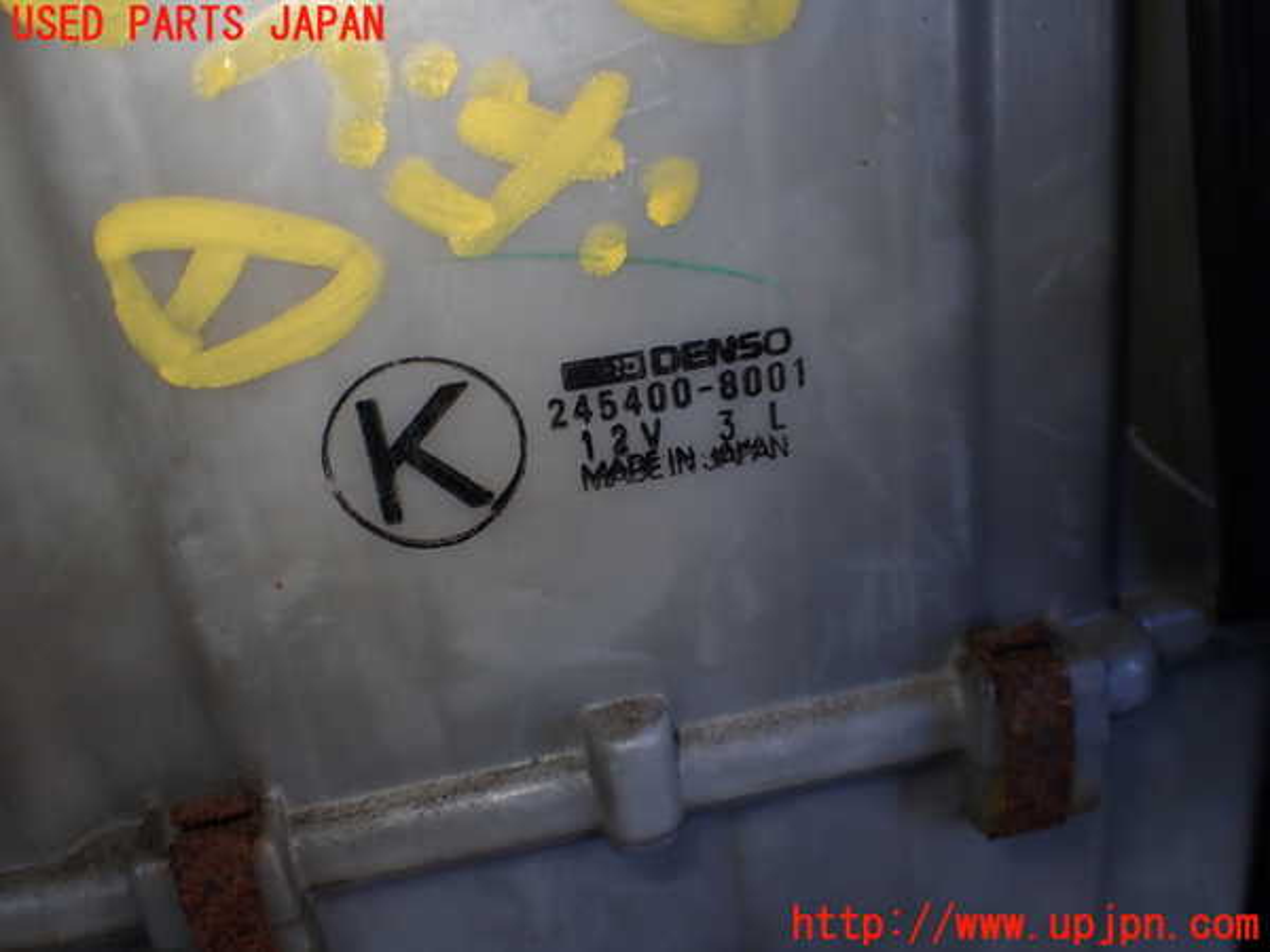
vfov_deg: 46.8
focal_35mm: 30
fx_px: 1101
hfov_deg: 60.0
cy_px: 476
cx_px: 635
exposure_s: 1/125
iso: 160
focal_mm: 5.4
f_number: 2.3
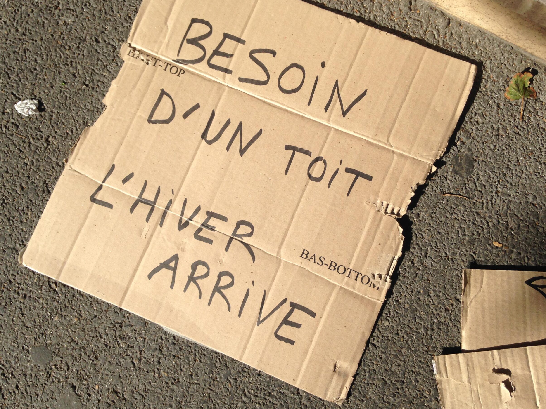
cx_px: 265
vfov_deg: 40.7
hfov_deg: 52.6
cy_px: 202
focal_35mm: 35
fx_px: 552
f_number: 2.4
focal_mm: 4.12
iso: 50
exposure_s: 1/1642
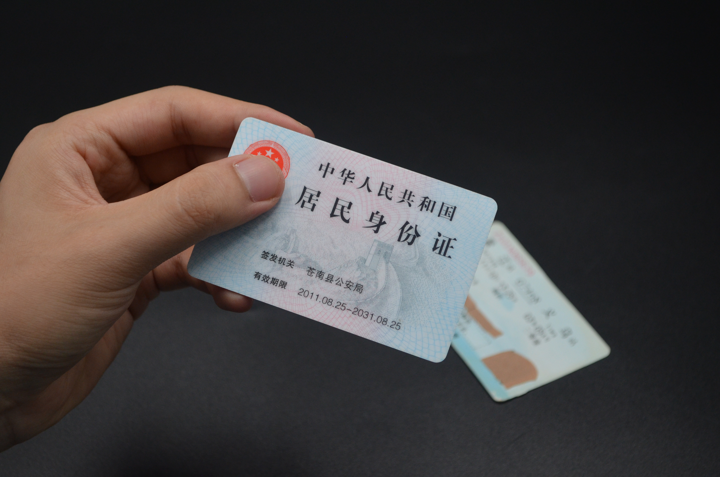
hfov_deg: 30.6
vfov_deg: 20.5
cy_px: 238
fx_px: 1317
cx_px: 360
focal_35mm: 66
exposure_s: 1/500
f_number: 5.3
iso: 900
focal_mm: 44
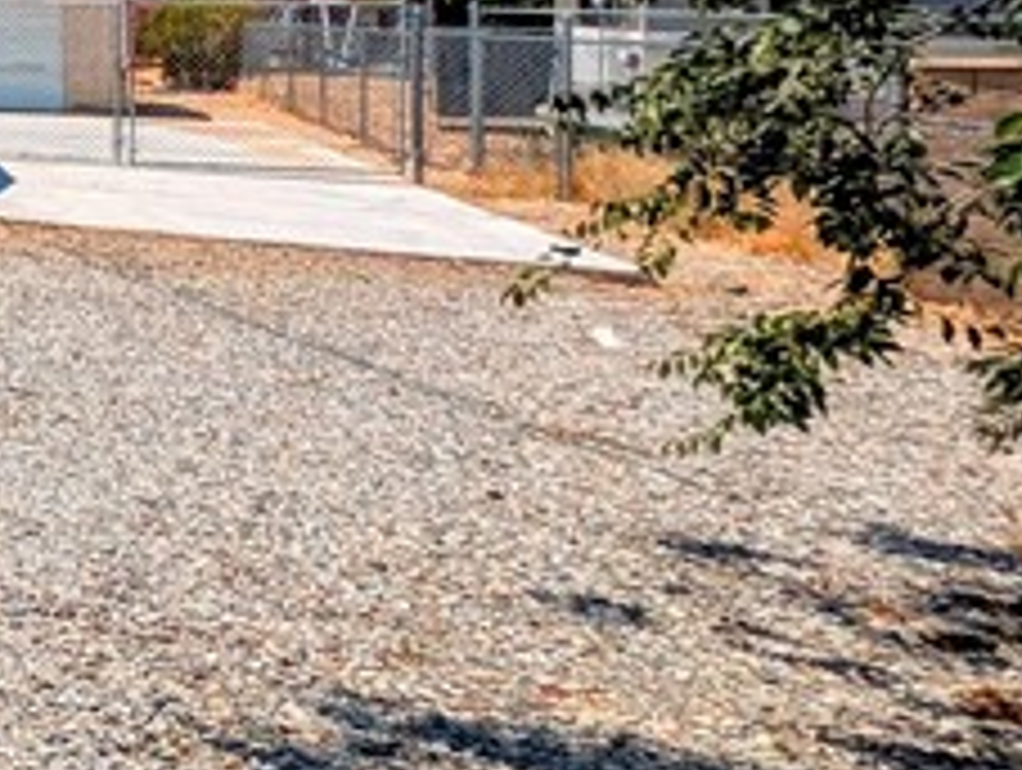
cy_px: 9
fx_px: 1597
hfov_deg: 17.9
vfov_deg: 25.8
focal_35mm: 54
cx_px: -1150
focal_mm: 2.23
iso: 44
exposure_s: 1/2179
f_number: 1.95
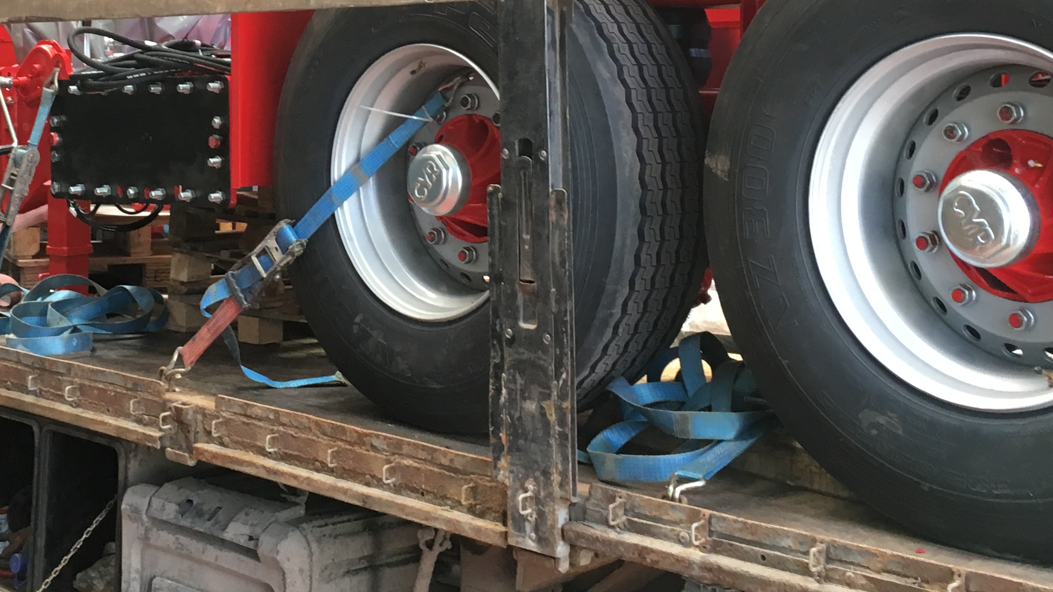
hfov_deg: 34.6
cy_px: -15
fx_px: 1675
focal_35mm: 60
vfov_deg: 19.4
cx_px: 356
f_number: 2.2
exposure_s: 1/33
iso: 50
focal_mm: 4.15
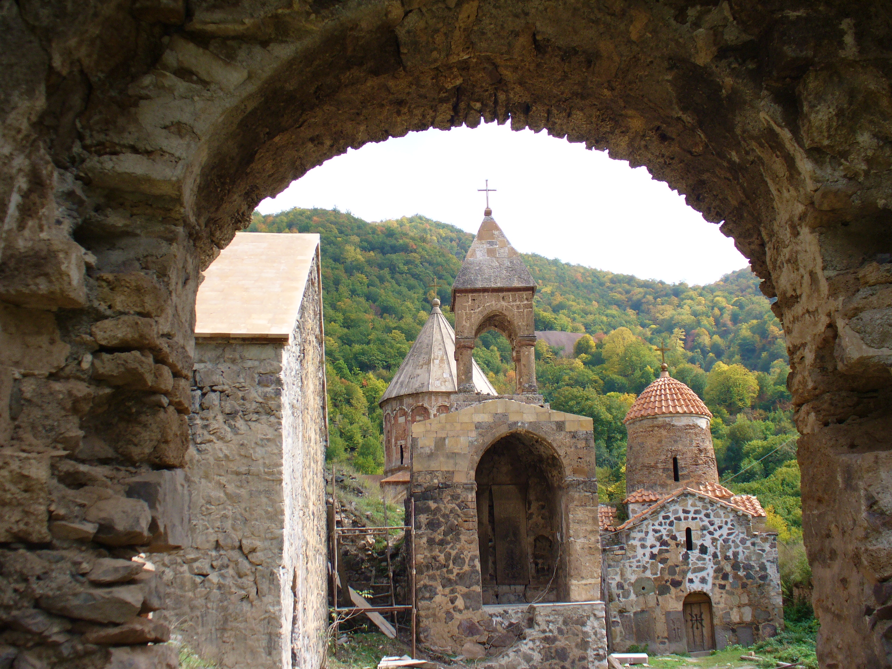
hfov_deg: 50.1
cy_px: 334
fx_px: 953
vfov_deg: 38.7
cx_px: 446
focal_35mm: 37
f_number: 5.6
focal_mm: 6.1
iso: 80
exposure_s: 1/125
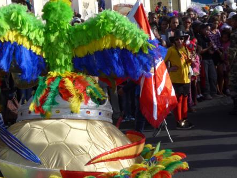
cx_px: 112
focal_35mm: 85
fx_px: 582
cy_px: 86
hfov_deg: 23.0
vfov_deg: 17.4
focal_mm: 12.7
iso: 80
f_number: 3.7
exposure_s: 1/1000
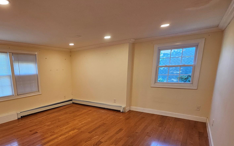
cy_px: 101
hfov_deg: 82.0
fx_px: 128
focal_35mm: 20
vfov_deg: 57.8
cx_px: 77
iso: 80
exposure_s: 1/60
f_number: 2.2
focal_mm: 1.7
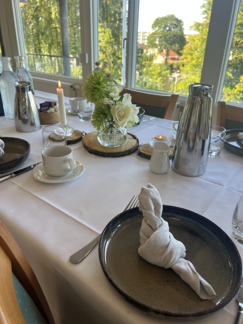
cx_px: 122
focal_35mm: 26
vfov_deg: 67.3
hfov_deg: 53.1
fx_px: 243
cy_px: 162
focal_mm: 5.7
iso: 32
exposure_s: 1/142
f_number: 1.5
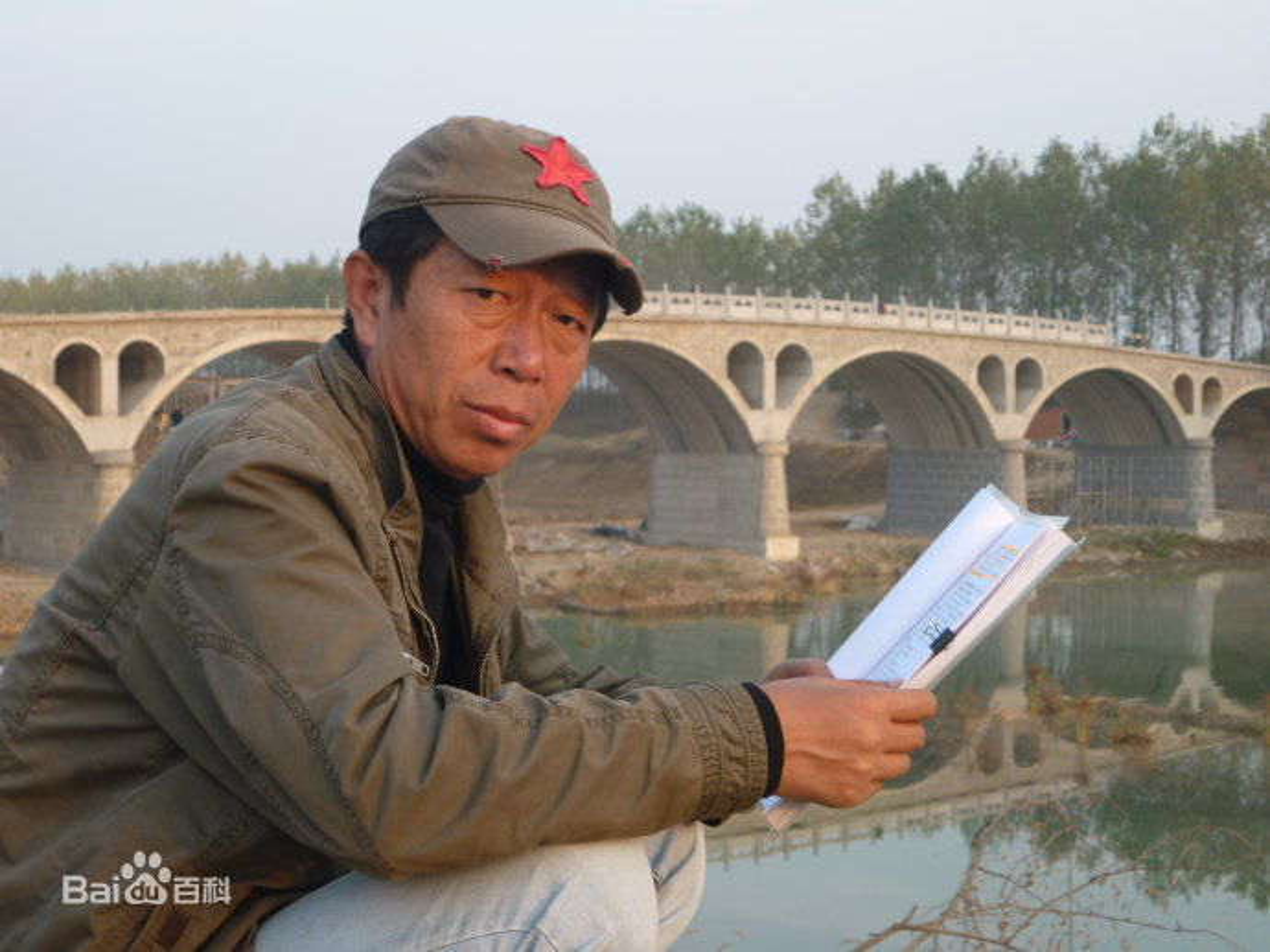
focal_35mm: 69
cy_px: 476
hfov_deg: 28.2
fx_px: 2531
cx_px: 635
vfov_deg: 21.3
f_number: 3.9
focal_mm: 11.4
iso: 80
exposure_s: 1/100
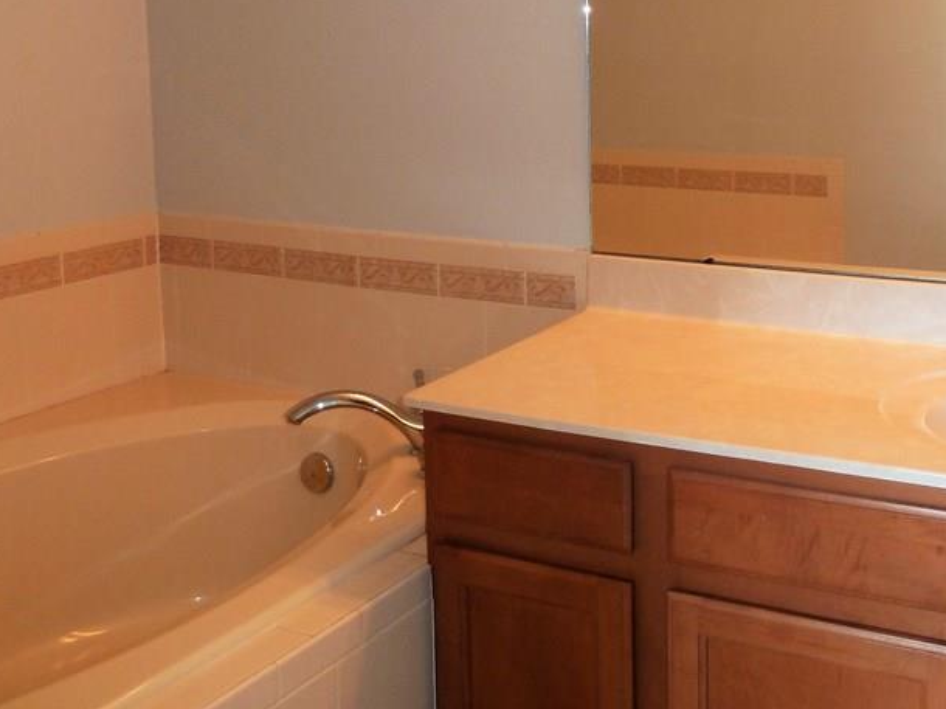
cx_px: 735
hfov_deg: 43.1
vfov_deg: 33.3
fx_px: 1147
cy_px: 140
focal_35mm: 42
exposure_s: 1/30
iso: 160
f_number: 3.3
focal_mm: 4.1
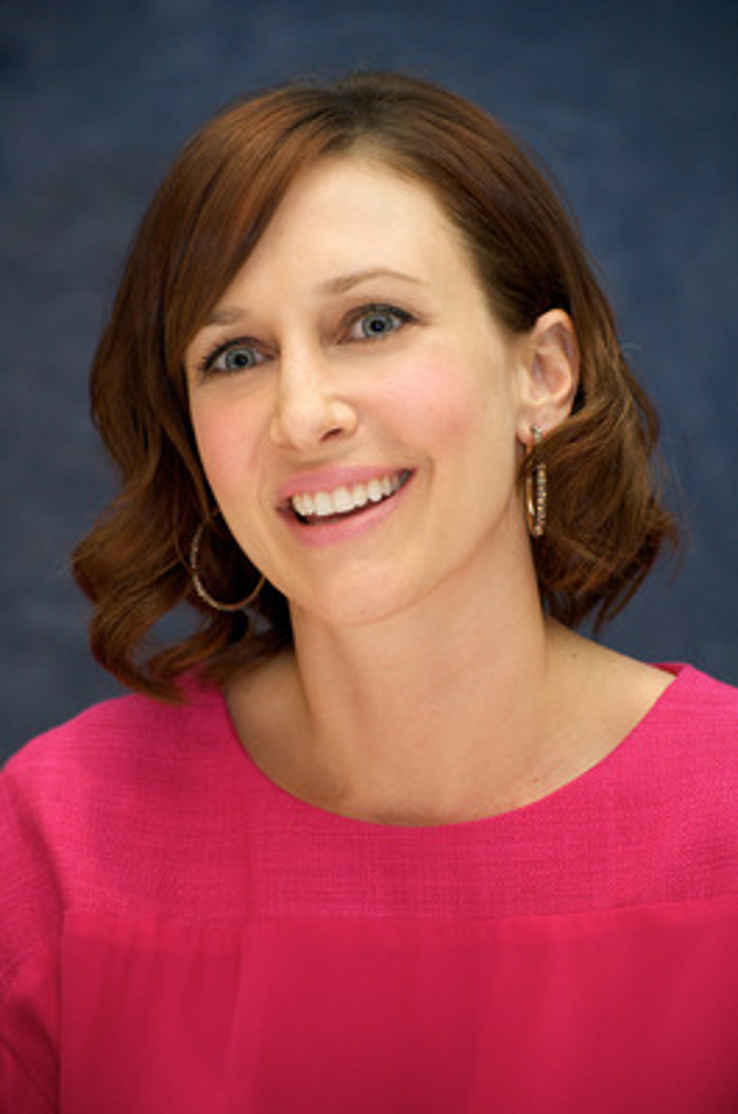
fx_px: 5095
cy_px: 557
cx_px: 369
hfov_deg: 8.3
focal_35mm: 165
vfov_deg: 12.5
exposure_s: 1/60
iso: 1600
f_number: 5.6
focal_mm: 165
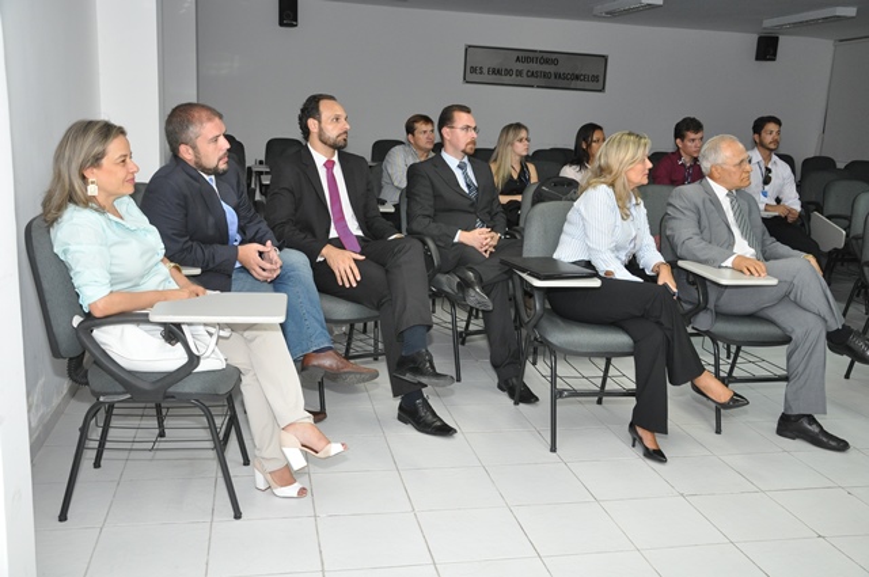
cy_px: 288
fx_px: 796
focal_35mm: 33
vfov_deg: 39.9
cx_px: 434
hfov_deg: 57.3
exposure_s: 1/60
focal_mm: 22
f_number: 5.6
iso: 800
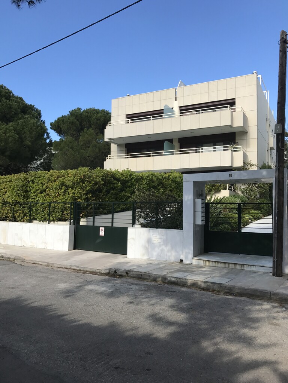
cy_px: 192
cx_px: 144
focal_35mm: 28
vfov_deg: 63.4
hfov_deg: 49.7
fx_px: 311
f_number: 1.8
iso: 20
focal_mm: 3.99
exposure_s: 1/1294
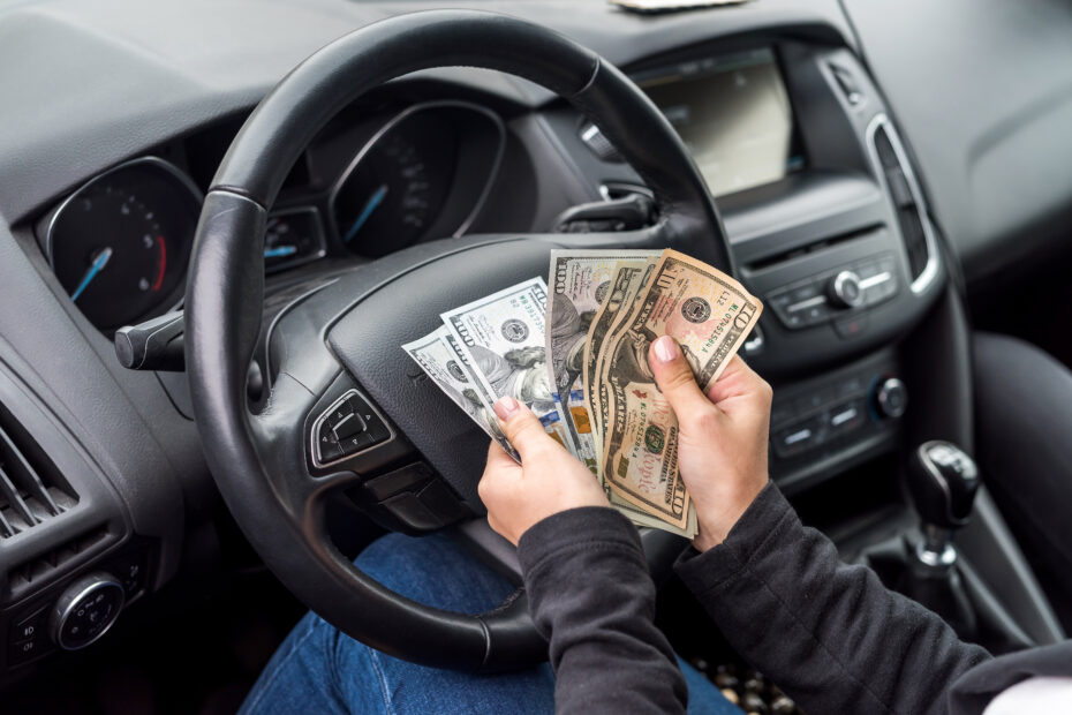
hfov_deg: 39.6
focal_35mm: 50
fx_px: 1489
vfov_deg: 27.0
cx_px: 536
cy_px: 358
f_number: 3.5
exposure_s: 1/250
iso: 250
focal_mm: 50
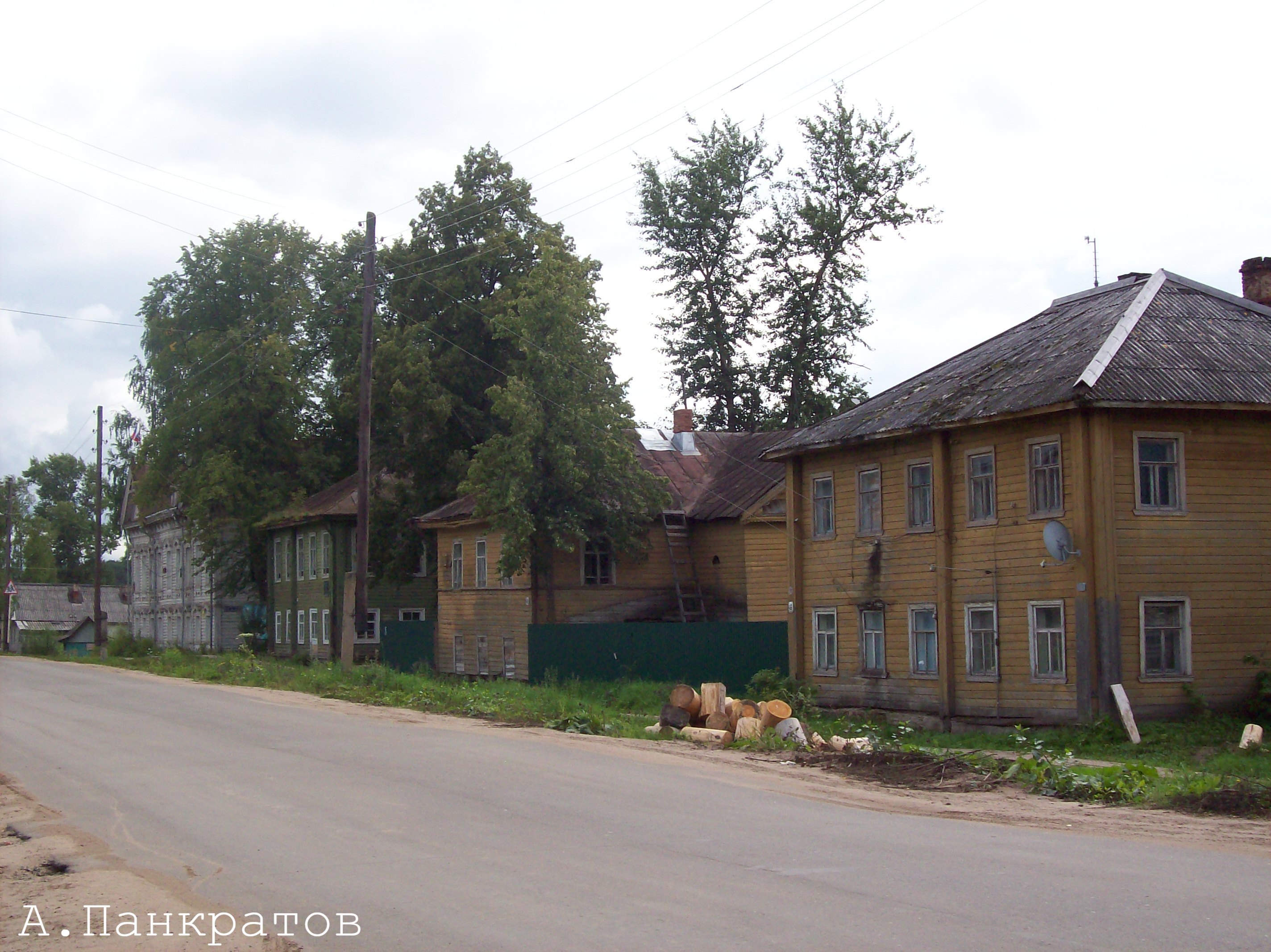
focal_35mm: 56
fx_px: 2055
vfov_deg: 26.1
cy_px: 476
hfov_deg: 34.4
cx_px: 636
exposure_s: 1/344
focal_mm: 9.4
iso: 80
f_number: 6
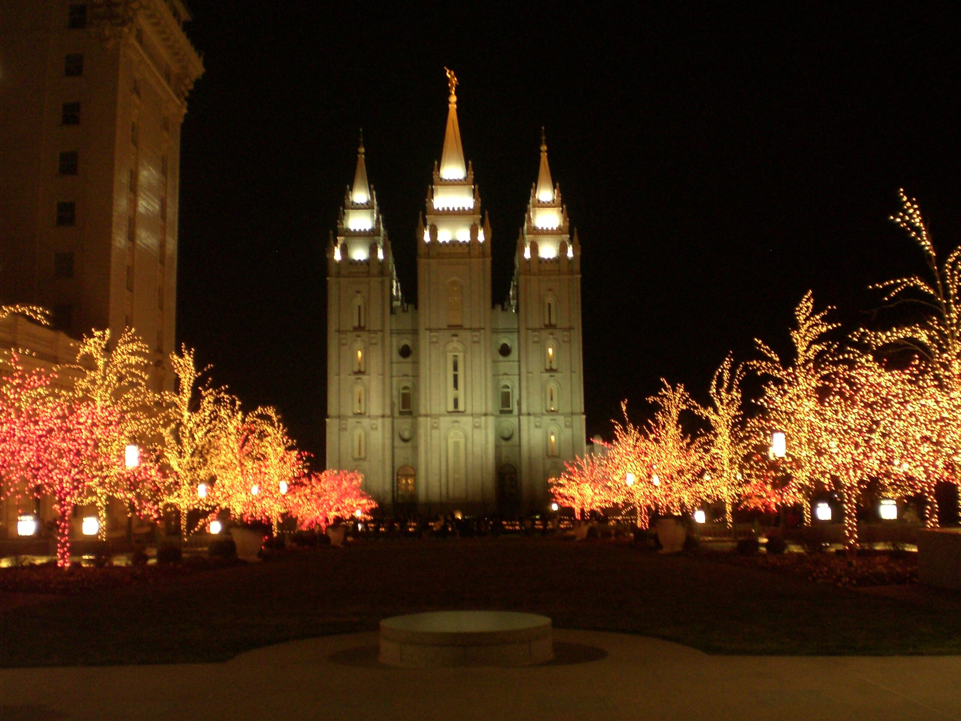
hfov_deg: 49.0
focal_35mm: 38
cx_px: 480
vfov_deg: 37.7
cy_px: 360
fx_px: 1055
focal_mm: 6.3
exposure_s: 1/10
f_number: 3.1
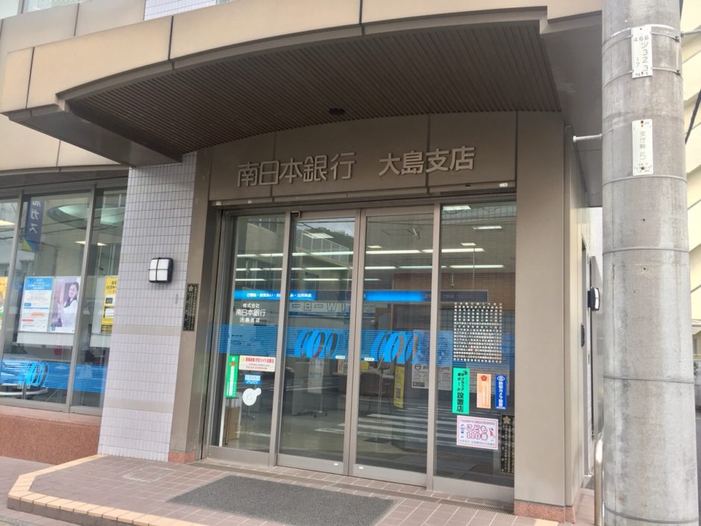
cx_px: 350
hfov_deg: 61.7
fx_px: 587
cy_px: 263
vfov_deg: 48.2
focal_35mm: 29
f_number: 2.2
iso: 40
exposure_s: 1/120
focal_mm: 4.15
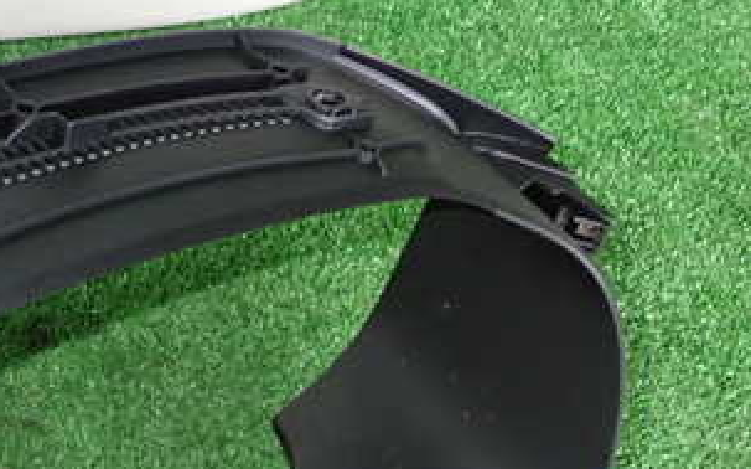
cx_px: 15
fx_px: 1289
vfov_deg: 19.9
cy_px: 489
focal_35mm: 63
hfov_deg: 30.4
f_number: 6.3
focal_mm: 5.4
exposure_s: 1/30
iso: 500
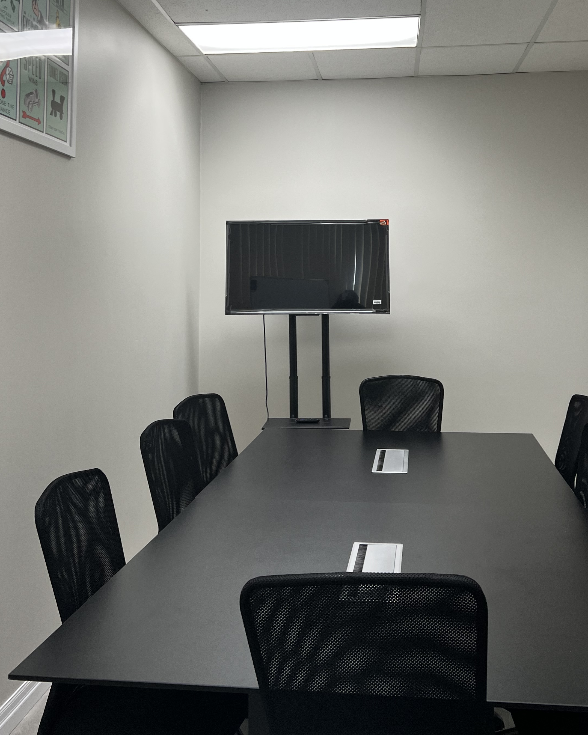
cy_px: 219
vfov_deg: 46.8
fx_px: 827
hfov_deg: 39.1
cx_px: 306
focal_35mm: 38
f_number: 1.5
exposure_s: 1/60
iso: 80
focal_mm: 5.7
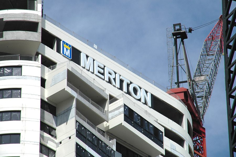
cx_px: 118
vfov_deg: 4.6
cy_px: 78
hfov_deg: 6.9
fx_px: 1964
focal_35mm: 300
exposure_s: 1/1250
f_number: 9
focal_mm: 200
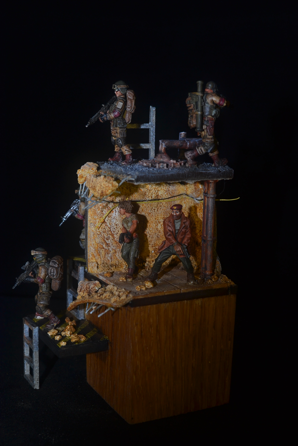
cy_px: 223
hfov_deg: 25.1
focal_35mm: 54
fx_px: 670
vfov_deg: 36.9
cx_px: 149
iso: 100
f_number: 8
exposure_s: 1/60
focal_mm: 36
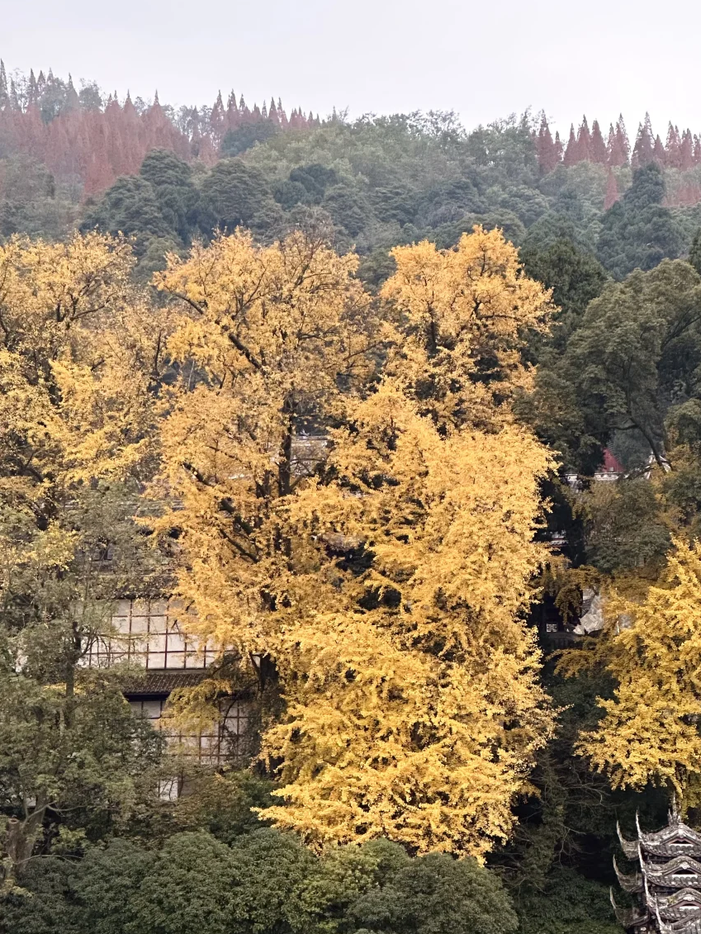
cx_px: 405
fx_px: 2645
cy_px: 593
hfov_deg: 15.1
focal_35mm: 98
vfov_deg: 20.0
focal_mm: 9
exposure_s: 1/99
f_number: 2.8
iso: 250
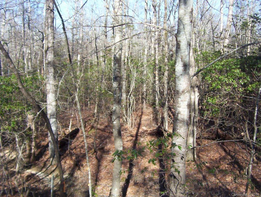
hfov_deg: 51.2
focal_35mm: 36
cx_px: 130
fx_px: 272
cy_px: 98
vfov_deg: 39.8
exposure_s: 1/613
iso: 100
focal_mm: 5.54
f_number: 2.76
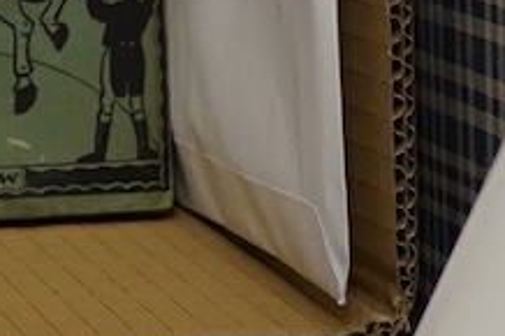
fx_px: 3252
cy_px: -368
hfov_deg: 8.3
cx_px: -636
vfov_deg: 5.8
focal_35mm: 232
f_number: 7.1
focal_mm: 30
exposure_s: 1/100
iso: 2000
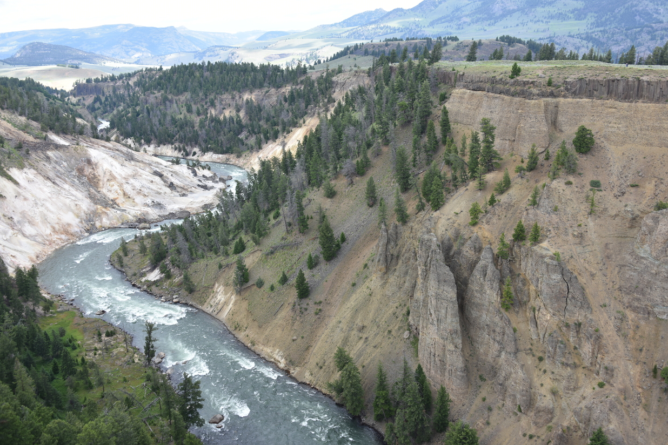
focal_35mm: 29
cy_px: 221
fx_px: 538
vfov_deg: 45.0
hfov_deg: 63.6
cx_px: 343
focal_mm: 28
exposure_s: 1/125
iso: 100
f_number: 5.6
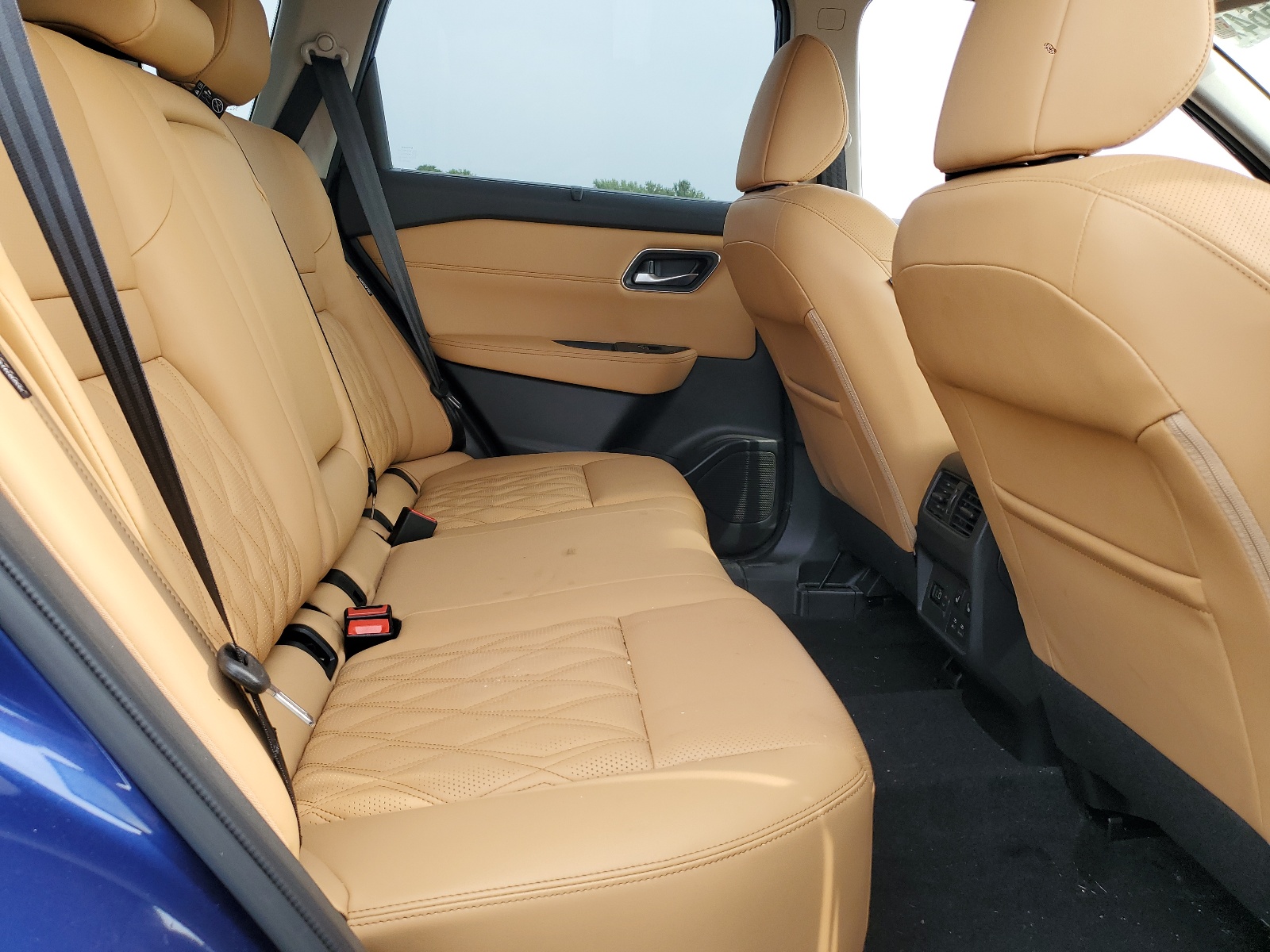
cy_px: 476
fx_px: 954
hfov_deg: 67.3
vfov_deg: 53.1
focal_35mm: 26
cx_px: 635
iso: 50
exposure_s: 1/256
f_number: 1.5
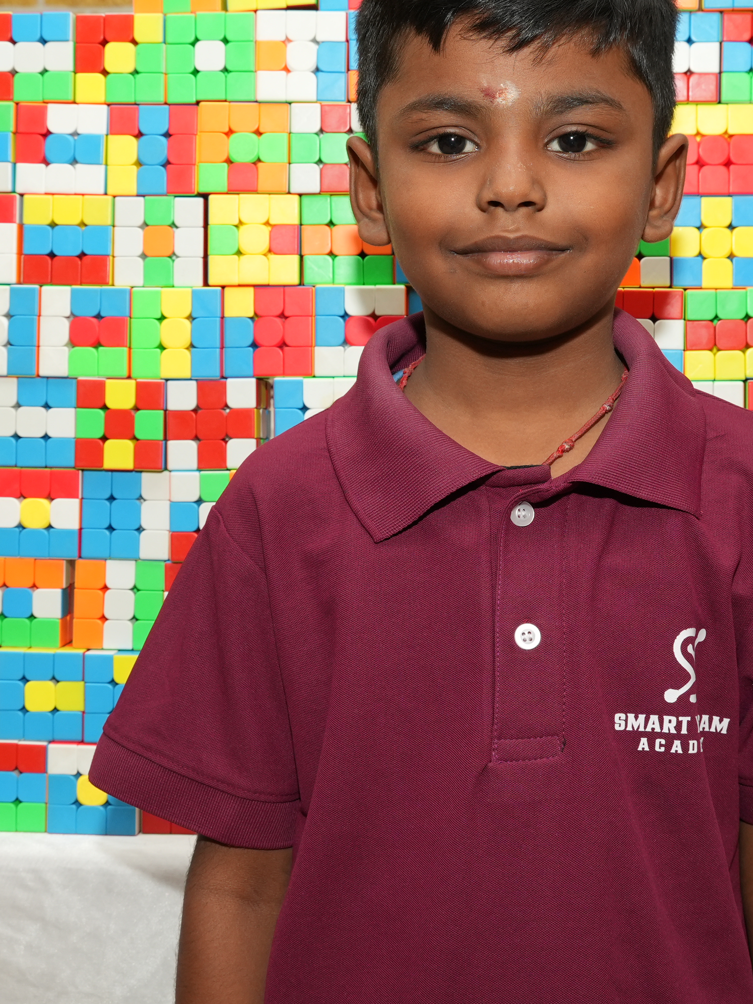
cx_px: 465
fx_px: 1682
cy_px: 410
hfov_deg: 25.2
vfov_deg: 33.1
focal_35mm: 58
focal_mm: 24
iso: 500
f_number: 7.1
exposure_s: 1/160
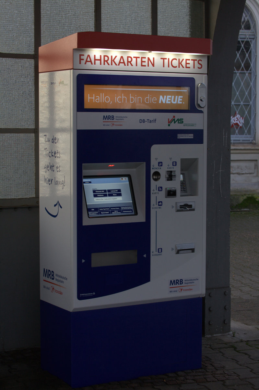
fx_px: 875
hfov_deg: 16.8
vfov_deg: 25.1
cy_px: 195
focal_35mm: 81
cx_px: 130
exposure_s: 1/60
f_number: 10
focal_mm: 83
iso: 400
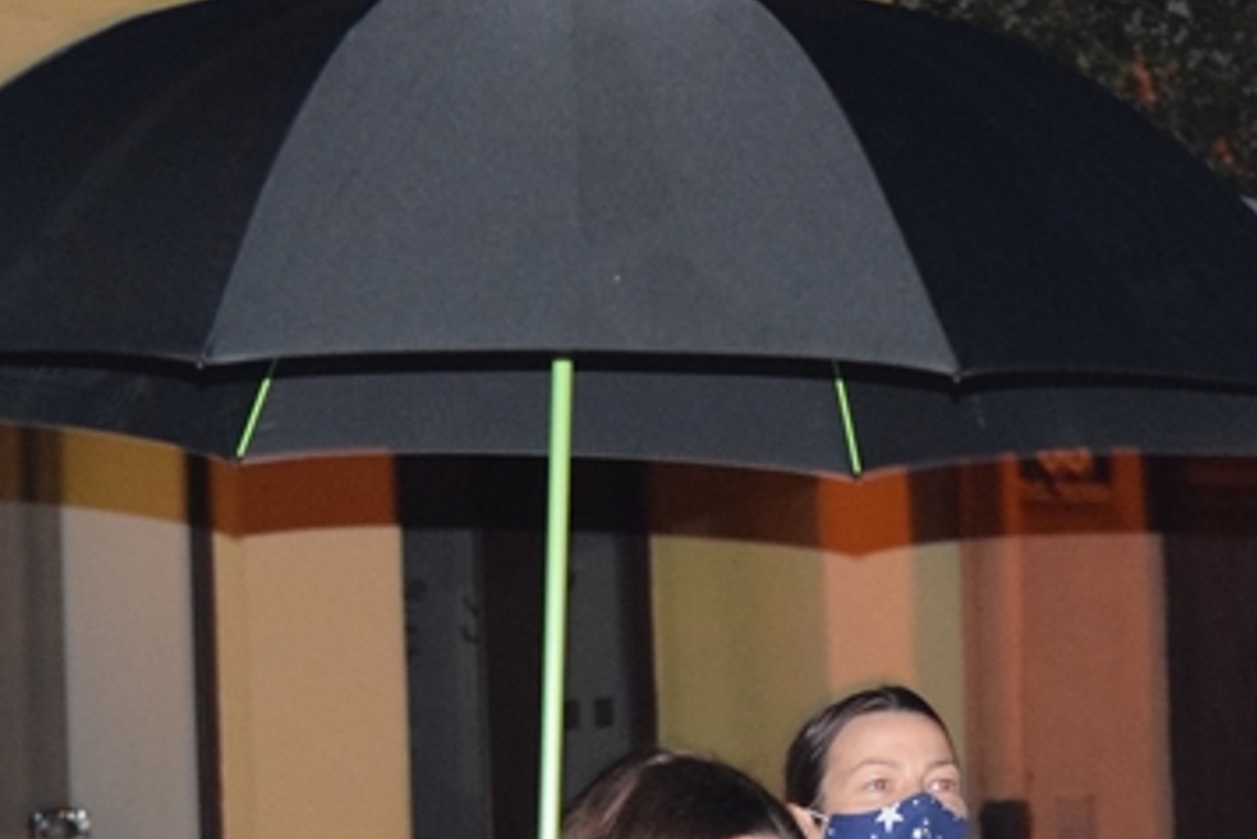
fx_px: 6326
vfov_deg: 7.6
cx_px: 591
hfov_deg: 11.3
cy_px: 821
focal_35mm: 181
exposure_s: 1/60
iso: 3200
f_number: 4
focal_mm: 55
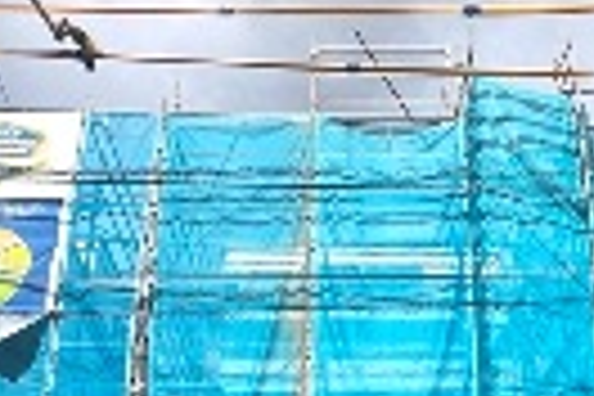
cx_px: 338
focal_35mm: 44
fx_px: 726
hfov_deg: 44.4
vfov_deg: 25.5
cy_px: 536
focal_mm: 2.22
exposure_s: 1/3205
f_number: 2.2
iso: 50
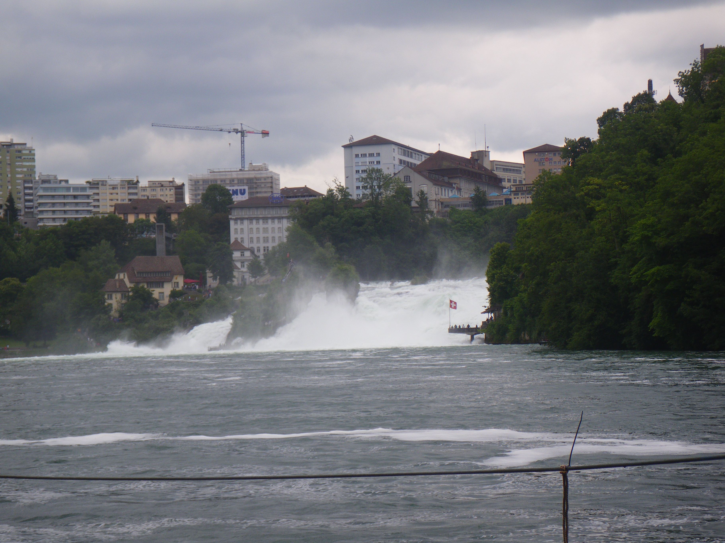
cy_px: 272
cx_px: 362
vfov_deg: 15.7
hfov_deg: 20.9
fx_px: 1969
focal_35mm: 94
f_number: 5
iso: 50
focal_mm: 16.7
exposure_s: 1/200
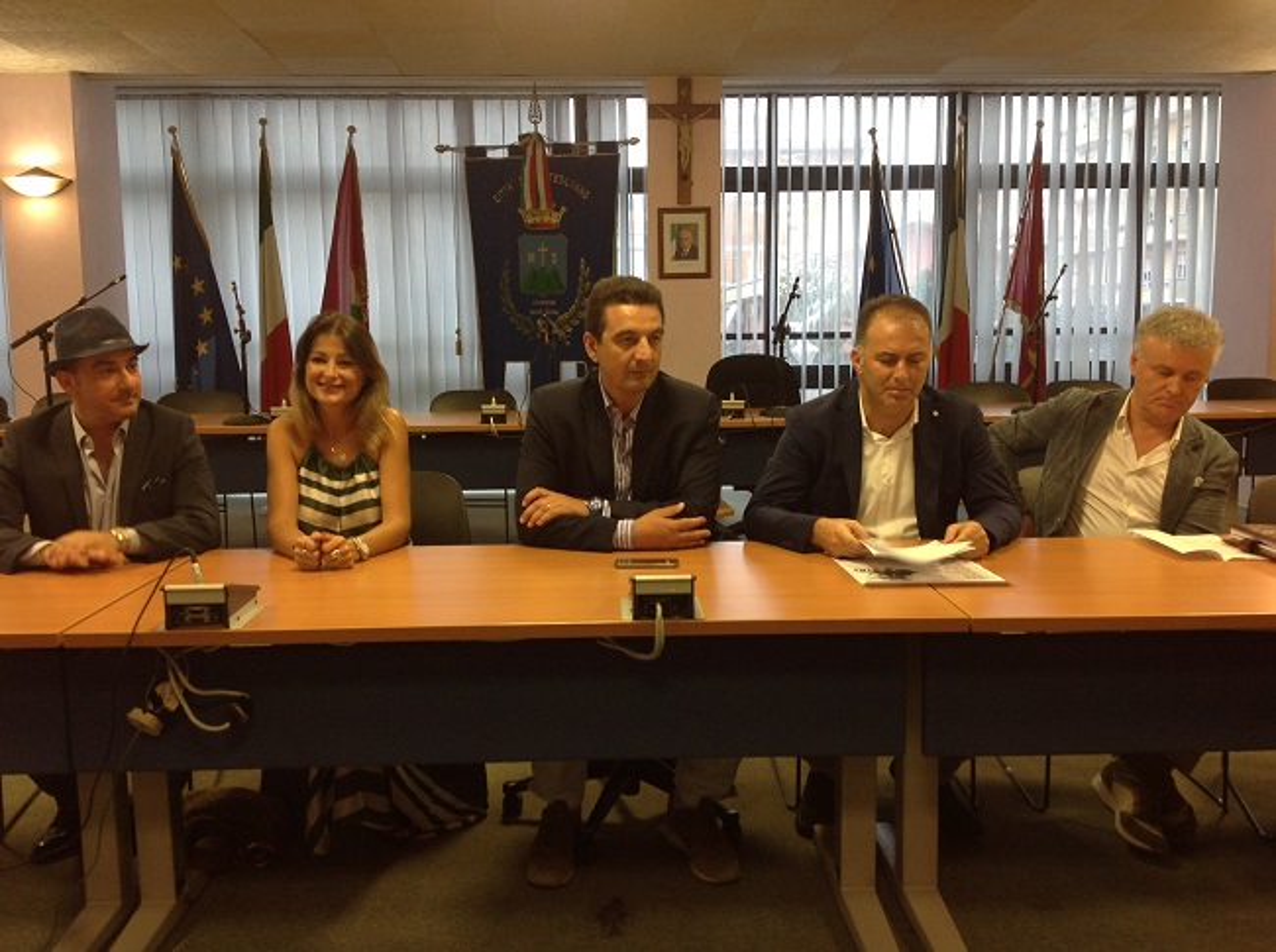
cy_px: 476
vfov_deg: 40.6
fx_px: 1288
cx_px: 638
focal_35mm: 35
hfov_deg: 52.7
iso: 80
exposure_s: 1/17
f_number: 2.4
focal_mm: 4.28
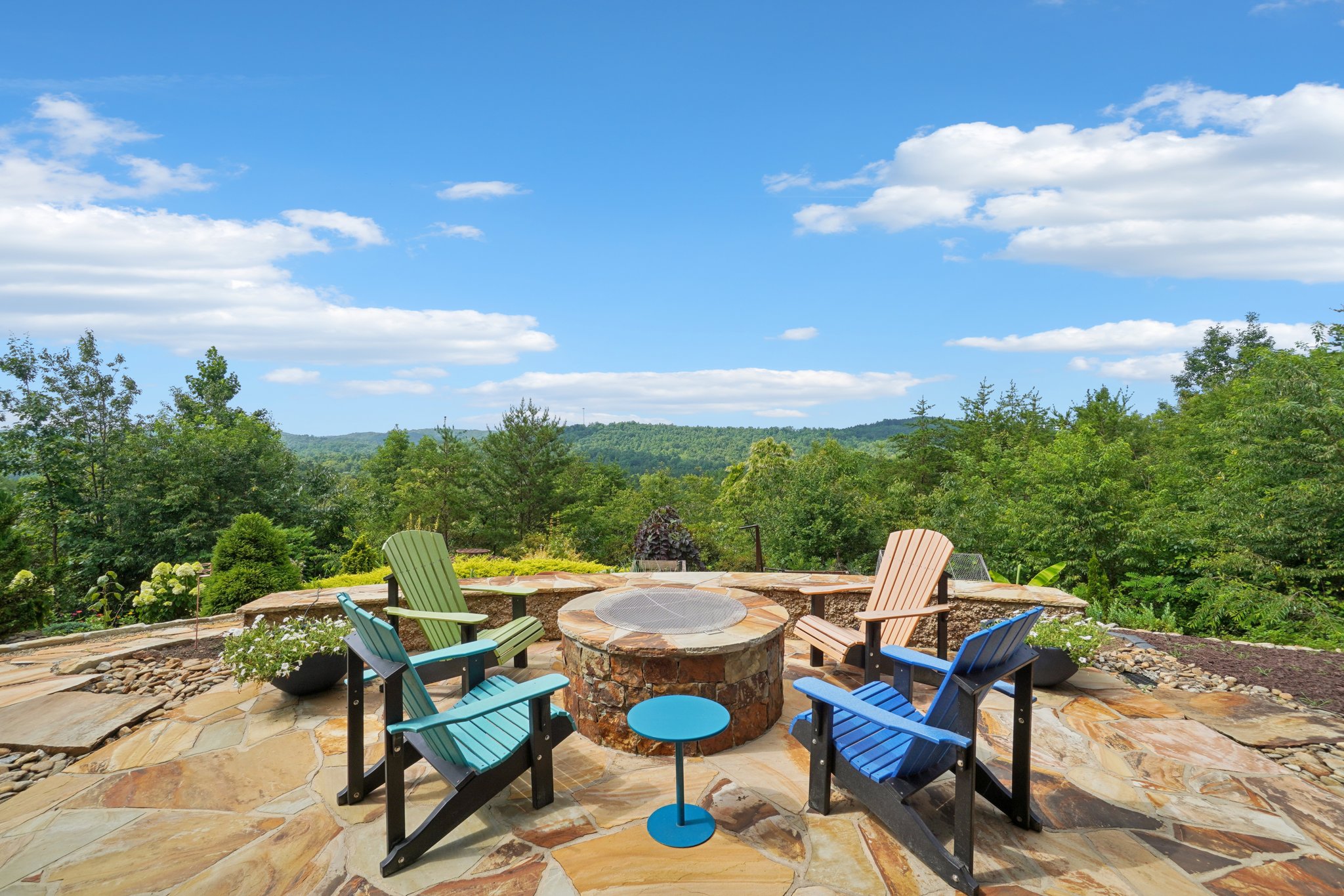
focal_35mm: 15
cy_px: 448
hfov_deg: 100.4
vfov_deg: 77.3
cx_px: 672
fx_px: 560
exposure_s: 1/125
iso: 100
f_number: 11
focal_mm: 10
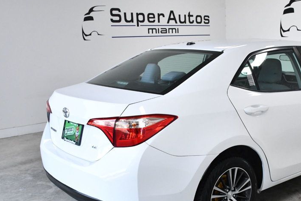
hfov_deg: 40.2
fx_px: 401
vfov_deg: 27.8
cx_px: 218
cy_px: 140
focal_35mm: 48
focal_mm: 22
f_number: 10
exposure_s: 1/400
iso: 2500
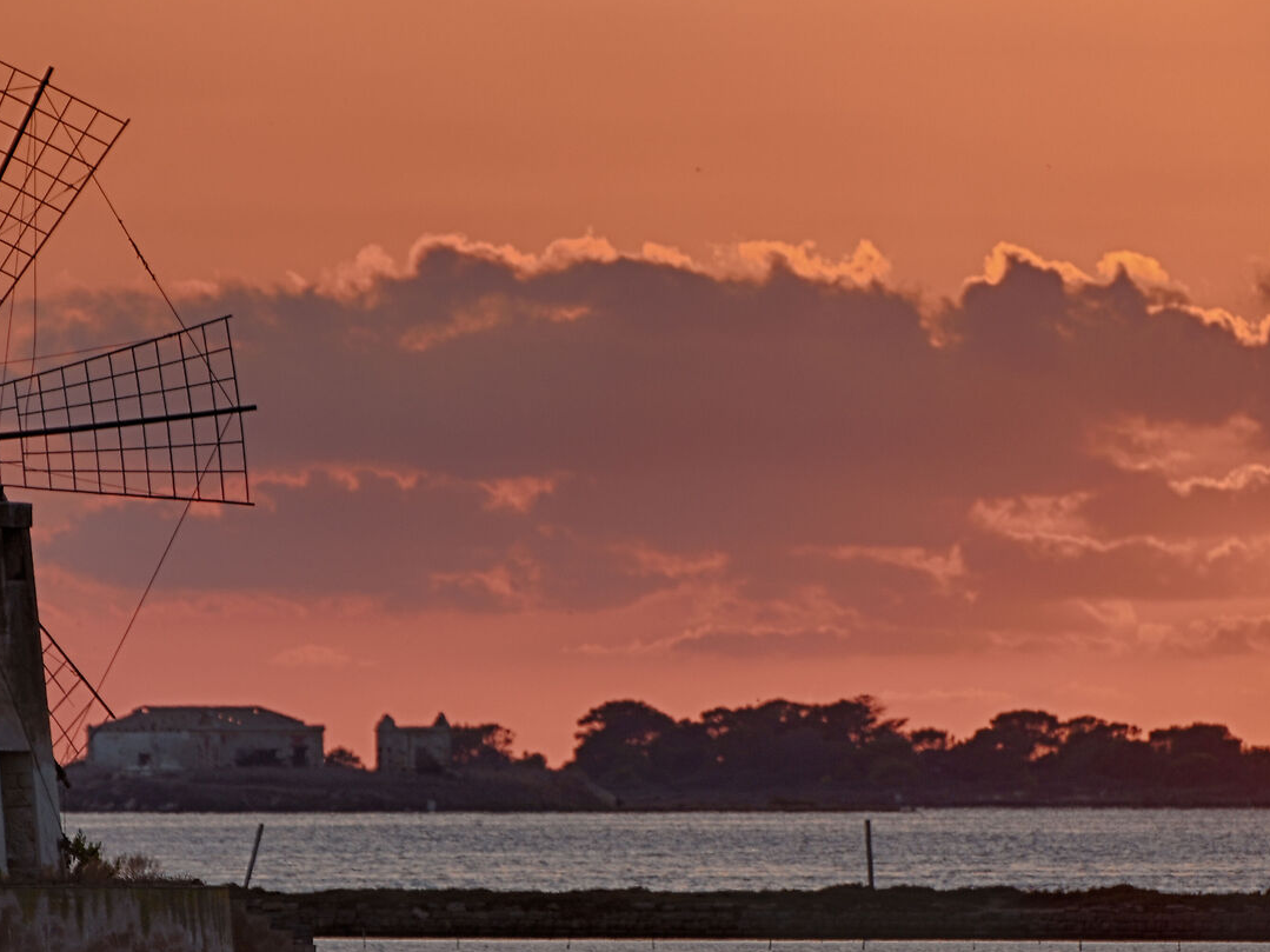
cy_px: 568
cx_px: 625
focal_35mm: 834
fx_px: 30595
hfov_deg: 2.4
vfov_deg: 1.8
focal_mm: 260
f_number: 8
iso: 100
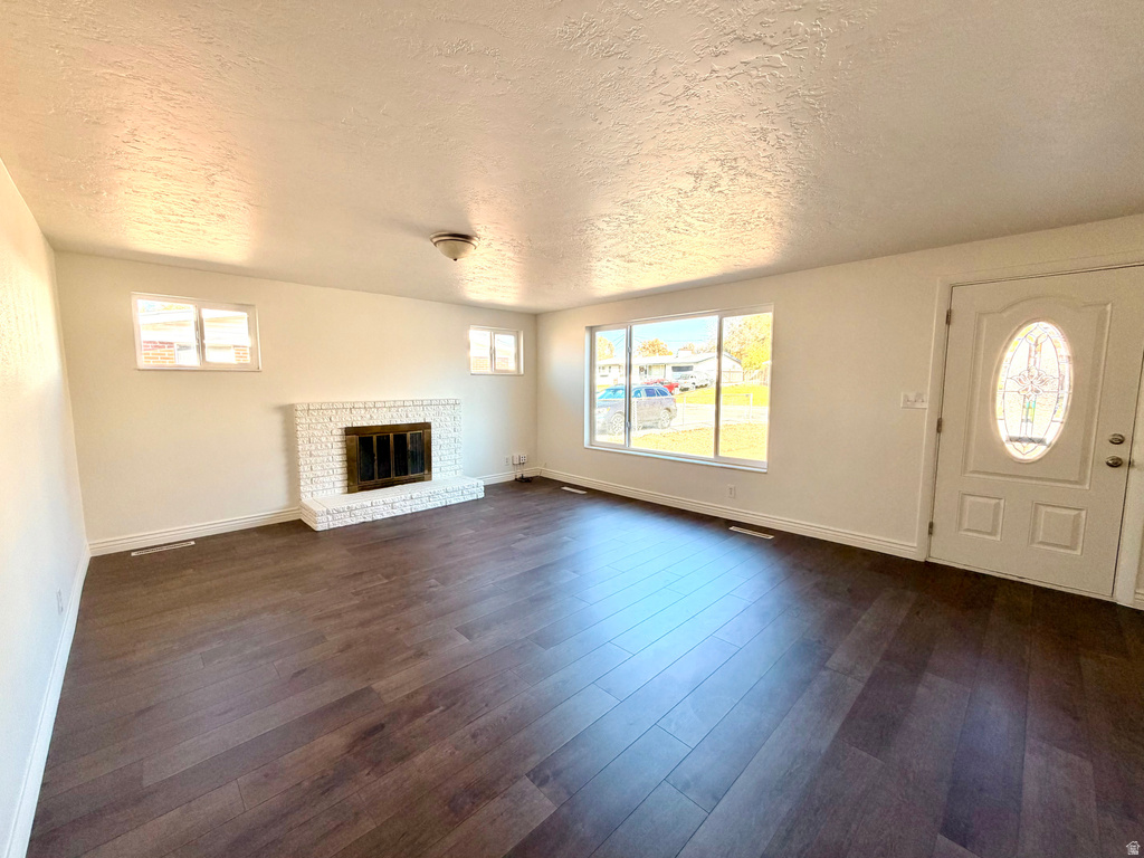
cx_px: 572
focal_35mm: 14
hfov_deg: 102.1
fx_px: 463
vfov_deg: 85.7
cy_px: 429
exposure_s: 1/121
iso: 200
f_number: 2.2
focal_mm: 2.22
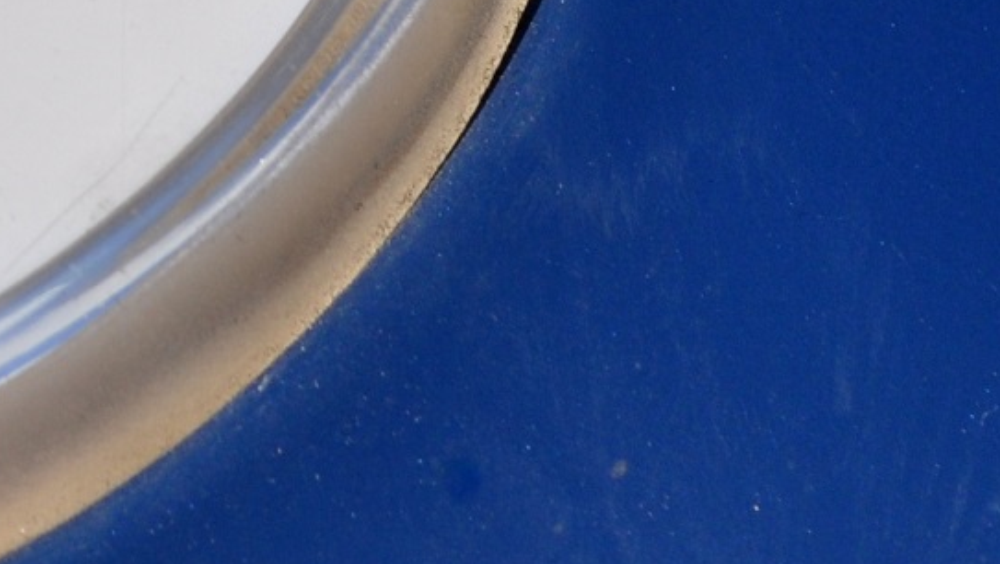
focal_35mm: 388
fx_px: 10302
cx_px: -627
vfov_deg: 3.1
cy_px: -223
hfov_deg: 5.5
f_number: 10
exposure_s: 1/400
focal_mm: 55
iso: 200
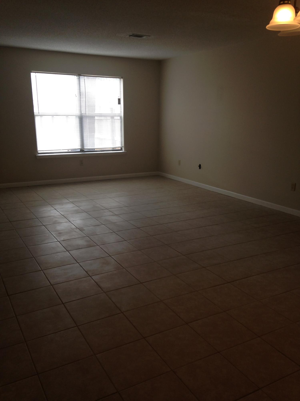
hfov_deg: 42.9
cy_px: 200
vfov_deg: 55.4
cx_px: 150
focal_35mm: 33
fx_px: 381
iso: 50
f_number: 2.4
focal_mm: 4.12
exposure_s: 1/30
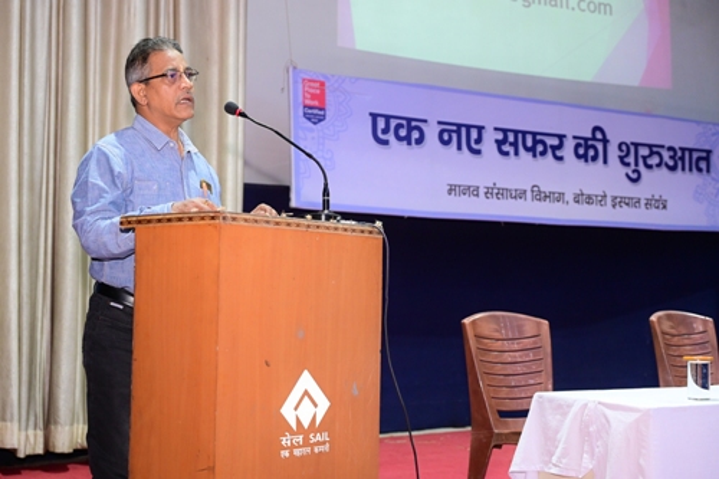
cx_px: 360
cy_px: 240
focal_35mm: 51
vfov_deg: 26.5
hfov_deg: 38.9
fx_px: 1018
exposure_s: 1/160
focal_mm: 51
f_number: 4
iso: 4000
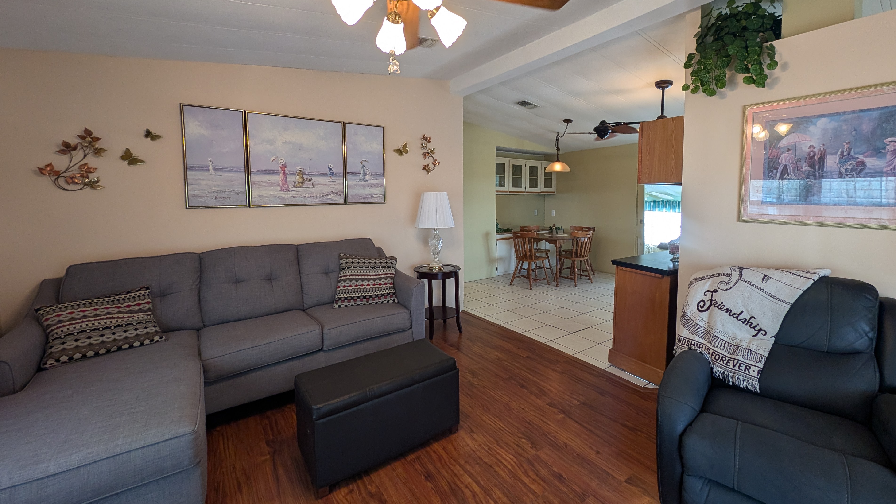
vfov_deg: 73.9
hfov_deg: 106.7
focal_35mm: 14
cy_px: 217
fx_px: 333
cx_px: 472
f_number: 1.95
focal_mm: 2.23
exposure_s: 1/120
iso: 157
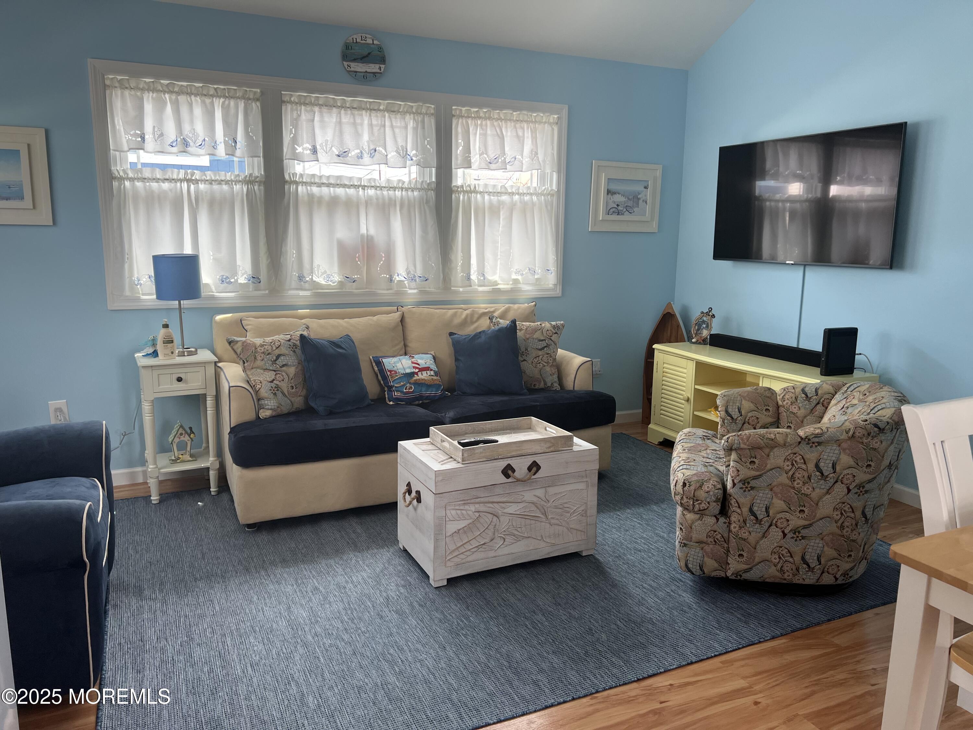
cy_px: 365
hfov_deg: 67.3
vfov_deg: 53.1
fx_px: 731
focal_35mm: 26
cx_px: 486
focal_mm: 5.7
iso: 64
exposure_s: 1/120
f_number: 1.5
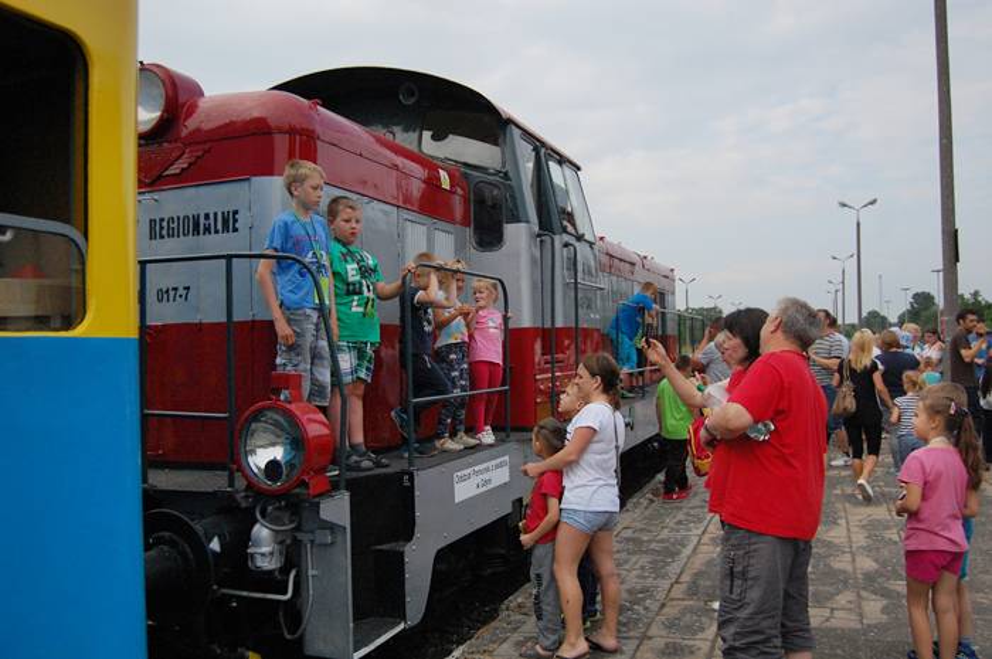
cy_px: 330
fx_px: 826
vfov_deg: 43.5
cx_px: 496
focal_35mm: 30
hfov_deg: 62.0
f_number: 4.5
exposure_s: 1/4000
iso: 800
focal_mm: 20
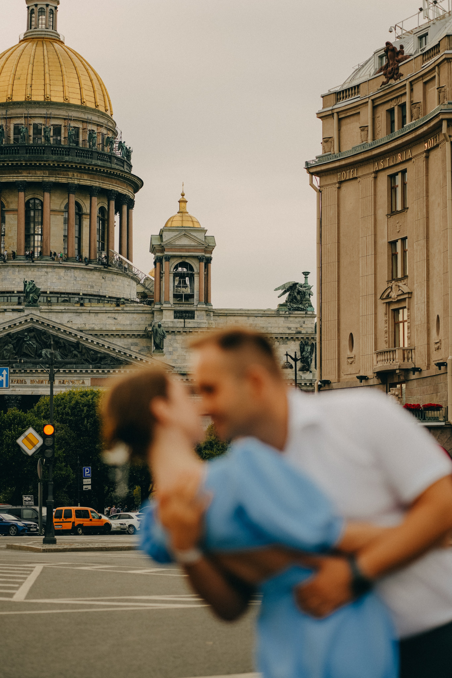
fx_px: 1601
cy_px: 339
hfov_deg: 16.1
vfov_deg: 23.9
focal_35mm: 85
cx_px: 226
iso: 125
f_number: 2.5
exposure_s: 1/1000
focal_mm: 85
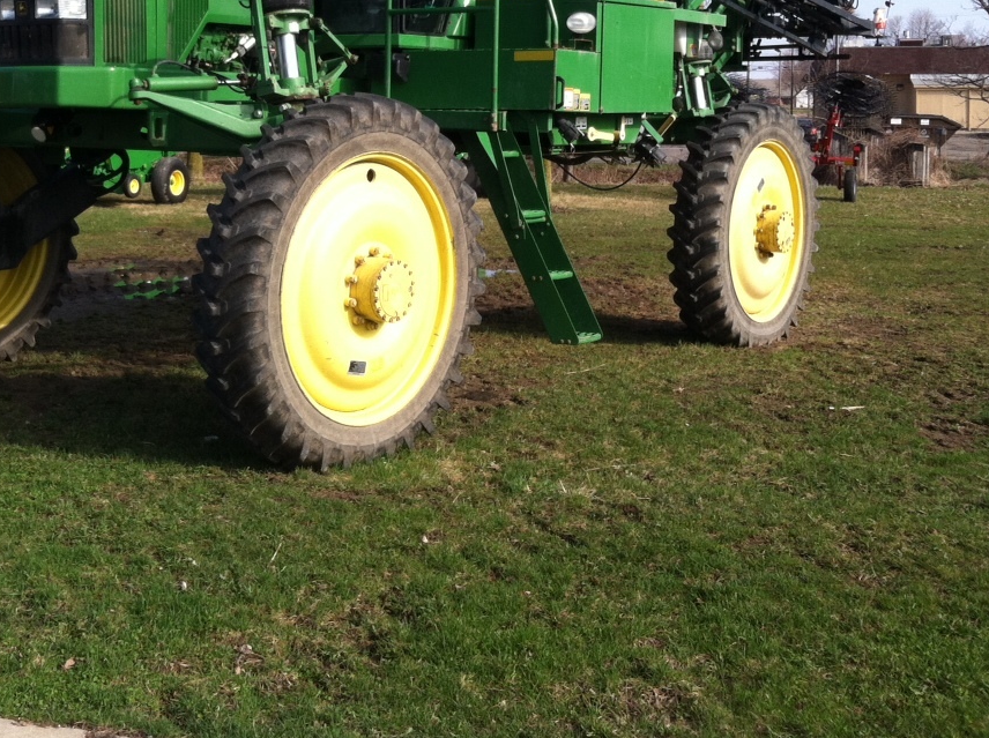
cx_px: 308
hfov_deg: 35.8
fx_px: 1512
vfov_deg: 27.1
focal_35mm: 53
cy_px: 180
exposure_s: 1/638
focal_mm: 3.85
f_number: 2.8
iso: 80
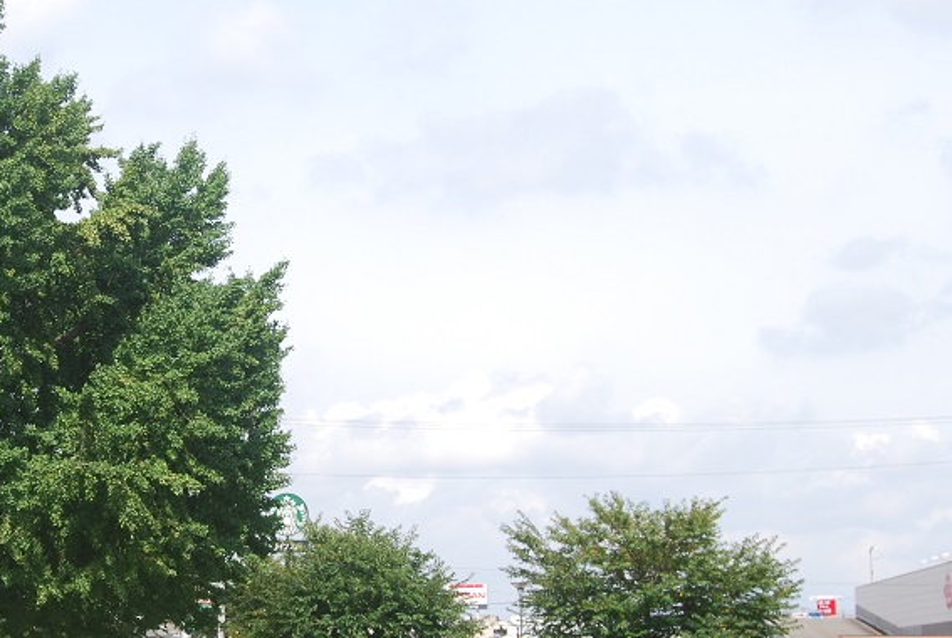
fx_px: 2304
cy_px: 363
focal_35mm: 87
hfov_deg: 22.9
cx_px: 153
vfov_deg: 15.8
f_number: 10
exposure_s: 1/200
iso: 200
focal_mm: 34
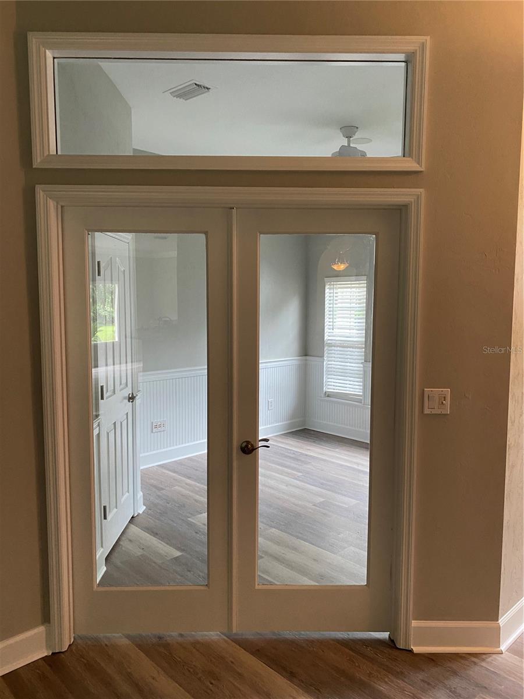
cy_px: 350
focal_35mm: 26
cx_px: 262
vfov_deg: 67.3
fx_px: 525
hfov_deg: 53.1
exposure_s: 1/60
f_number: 1.8
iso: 250
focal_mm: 4.25
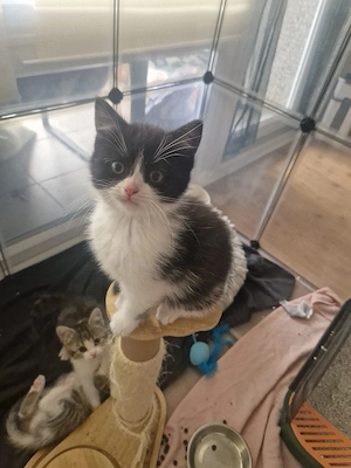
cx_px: 176
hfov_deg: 58.9
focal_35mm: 23
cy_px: 234
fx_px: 311
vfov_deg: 73.9
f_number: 1.8
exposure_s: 1/100
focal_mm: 5.4
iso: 400
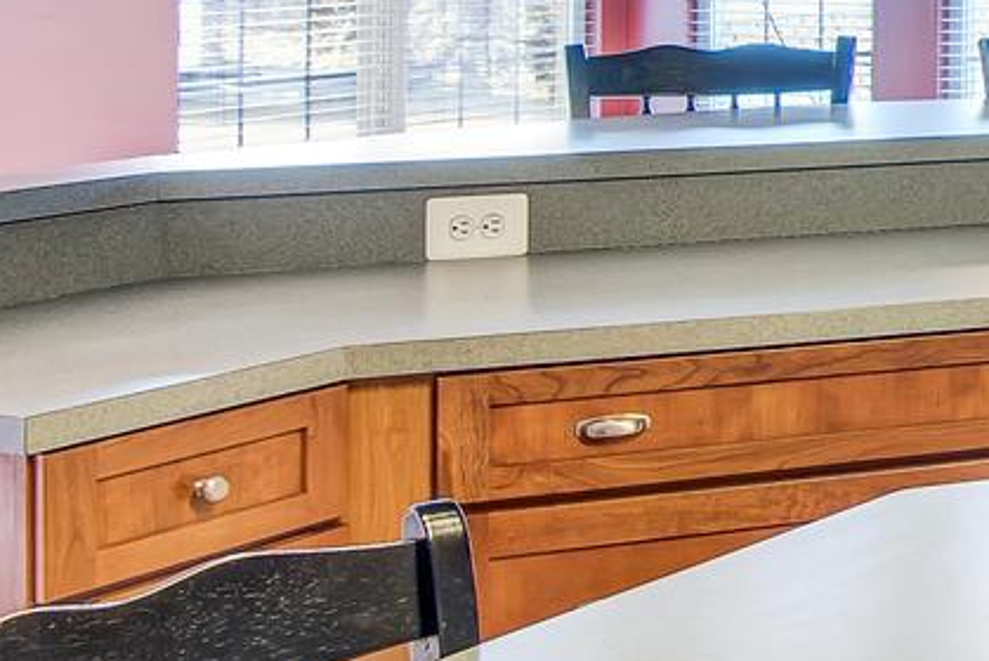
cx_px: 1754
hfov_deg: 19.0
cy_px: -37
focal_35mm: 83
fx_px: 2282
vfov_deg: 16.1
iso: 320
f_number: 9
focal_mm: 17
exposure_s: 1/1.67
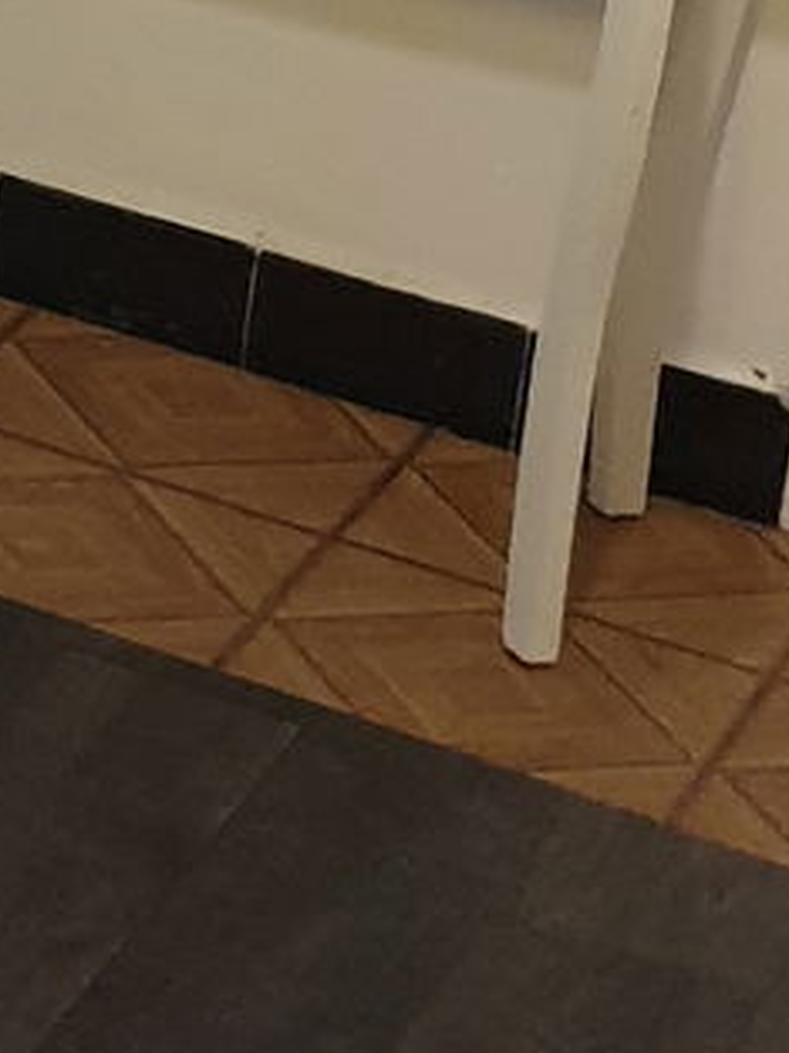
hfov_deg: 7.6
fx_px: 5410
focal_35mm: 178
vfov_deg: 10.7
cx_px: -1291
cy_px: -589
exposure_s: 1/50
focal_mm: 4.3
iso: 200
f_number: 1.5
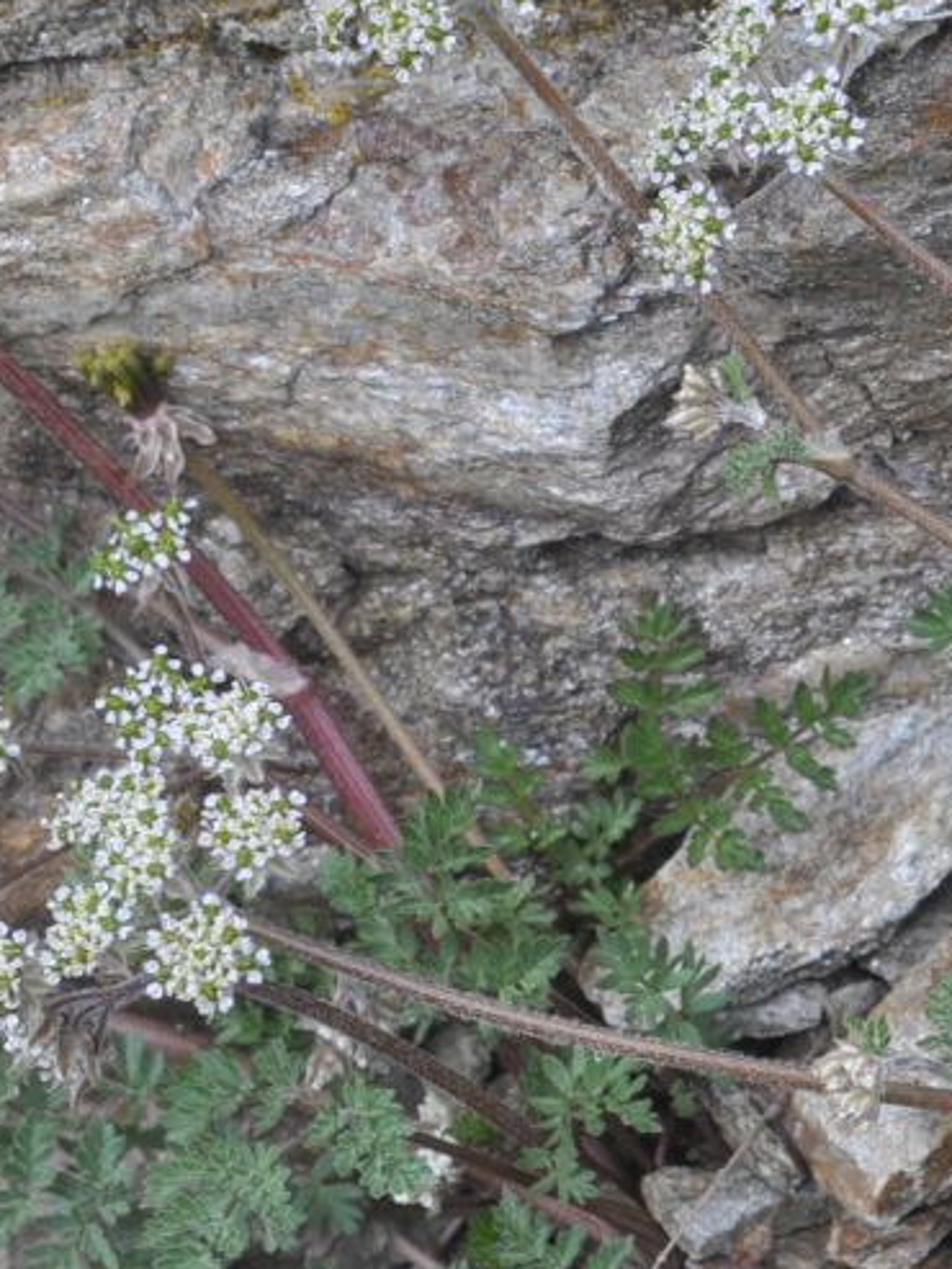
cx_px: 1284
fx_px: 6121
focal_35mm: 167
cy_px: 755
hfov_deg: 8.7
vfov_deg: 11.8
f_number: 9
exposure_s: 1/125
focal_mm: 44
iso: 400
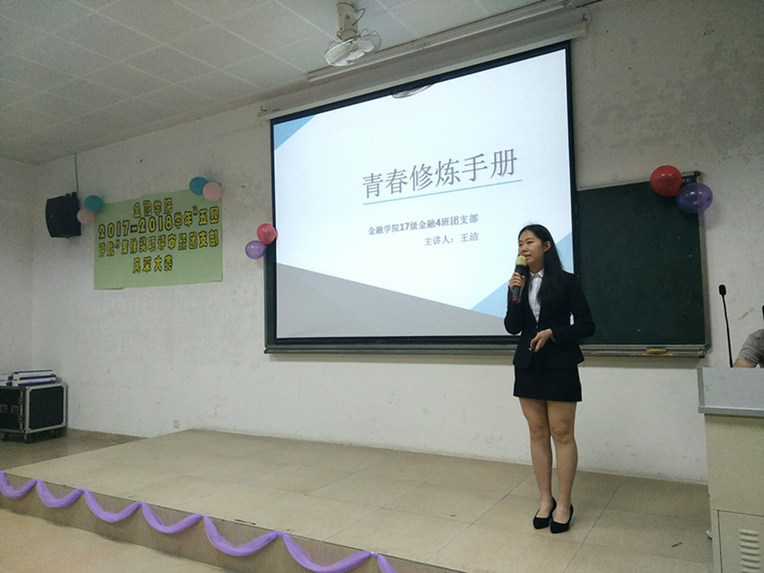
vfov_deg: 66.0
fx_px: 441
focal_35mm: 20
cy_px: 286
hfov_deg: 81.7
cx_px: 382
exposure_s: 1/25
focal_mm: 3.46
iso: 200
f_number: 2.2
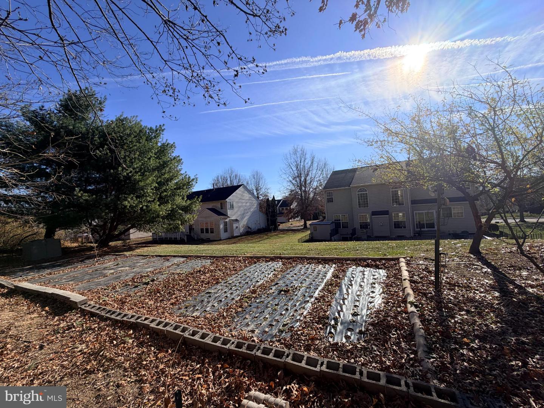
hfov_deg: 102.1
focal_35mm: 14
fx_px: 220
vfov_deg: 85.7
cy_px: 204
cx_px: 272
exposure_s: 1/1068
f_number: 2.2
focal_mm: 2.22
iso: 25
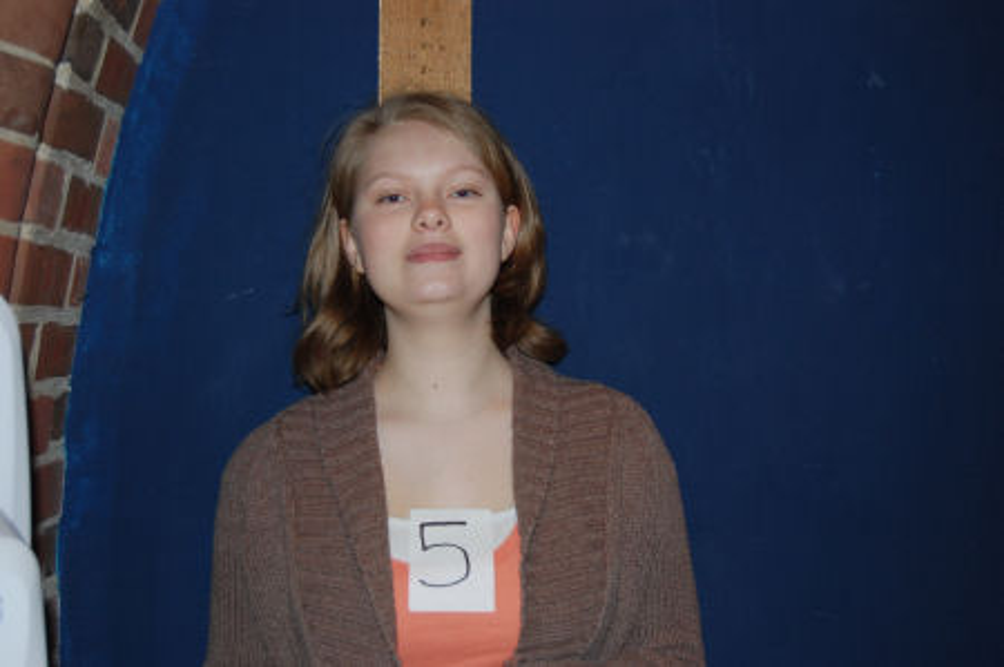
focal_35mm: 57
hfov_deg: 35.1
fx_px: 1588
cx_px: 502
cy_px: 334
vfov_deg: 23.7
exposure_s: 1/60
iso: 400
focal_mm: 38
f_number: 4.8
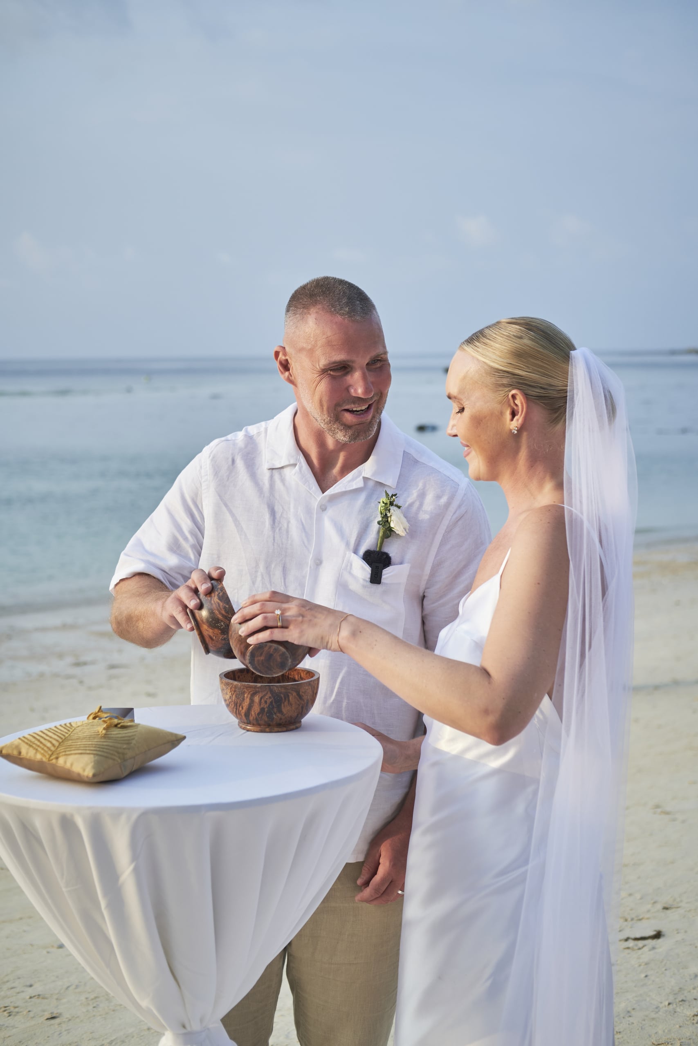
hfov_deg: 25.5
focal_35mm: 53
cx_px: 349
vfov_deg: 37.5
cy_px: 523
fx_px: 1541
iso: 160
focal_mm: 35
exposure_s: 1/1600
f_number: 2.8
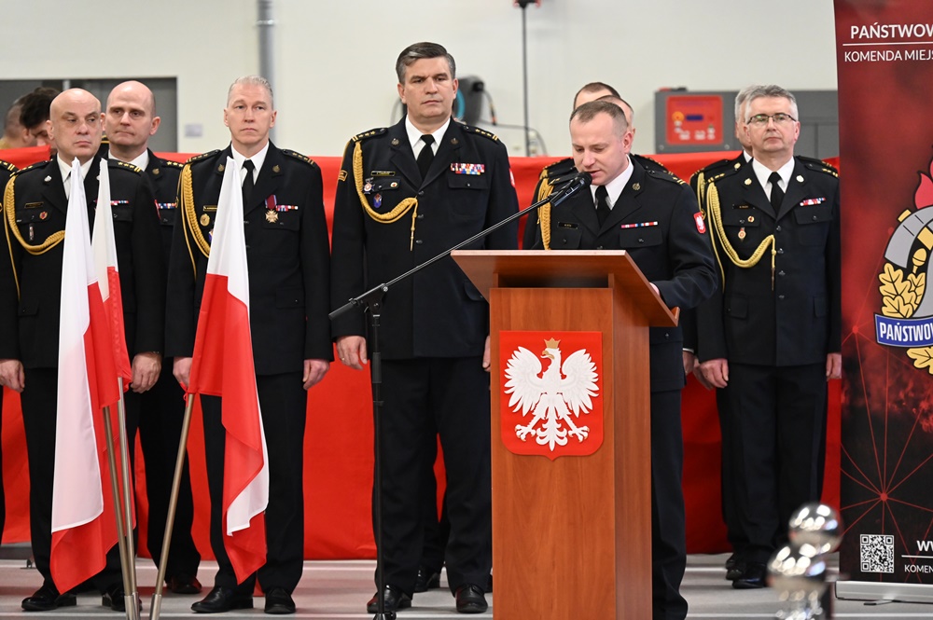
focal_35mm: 200
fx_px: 5179
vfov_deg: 6.9
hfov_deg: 10.3
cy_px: 310
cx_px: 466
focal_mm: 200
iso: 5600
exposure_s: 1/125
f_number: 6.3
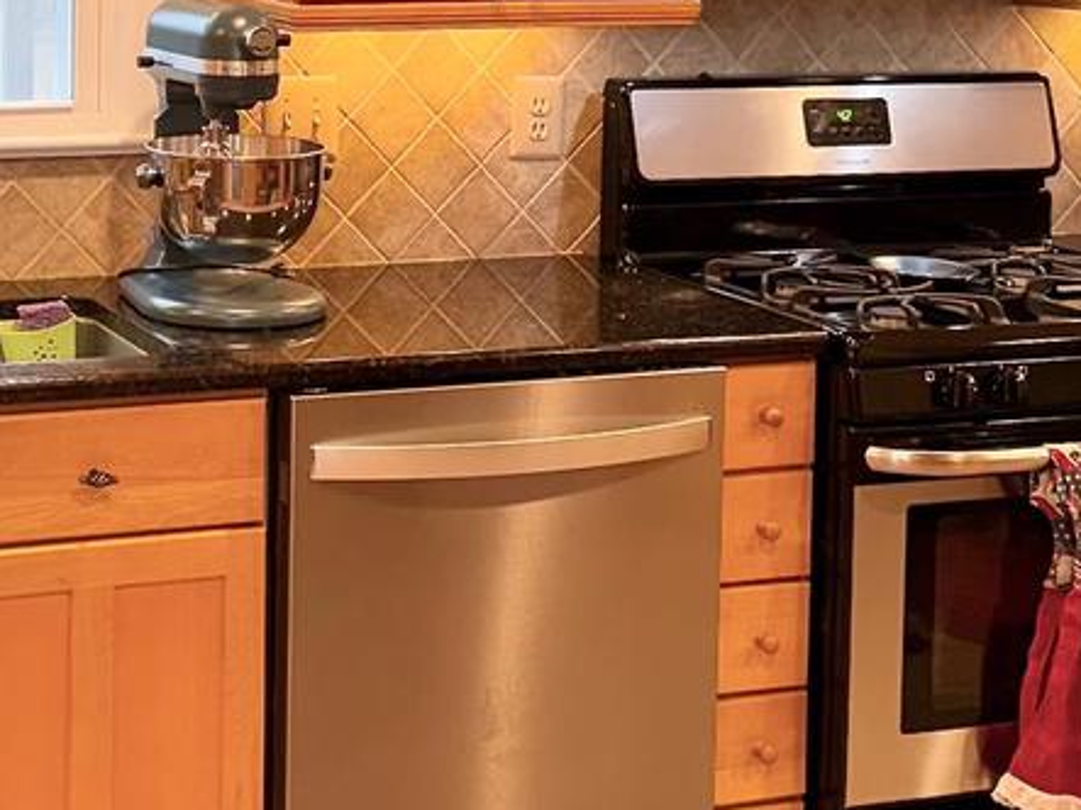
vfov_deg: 18.6
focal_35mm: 78
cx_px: 115
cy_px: 81
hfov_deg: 24.3
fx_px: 2435
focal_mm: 6.76
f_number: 1.78
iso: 64
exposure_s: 1/22
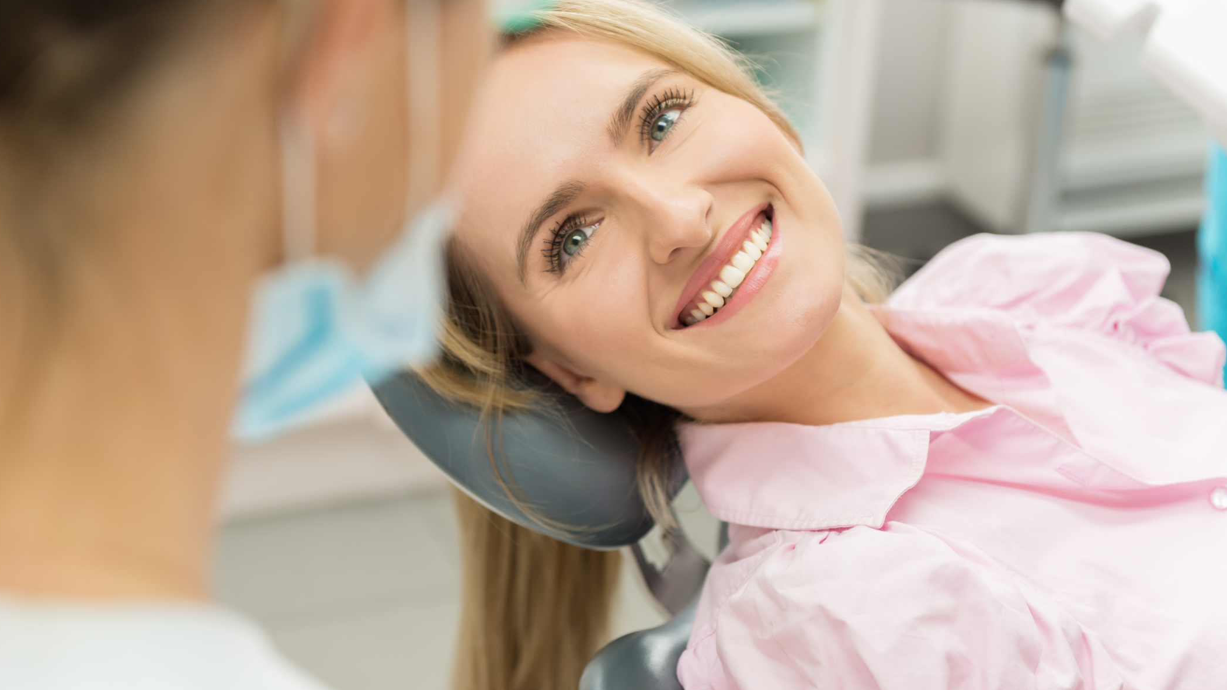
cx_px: 611
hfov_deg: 28.6
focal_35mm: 74
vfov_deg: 16.3
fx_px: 2408
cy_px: 315
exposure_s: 1/125
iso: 200
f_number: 4
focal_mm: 70
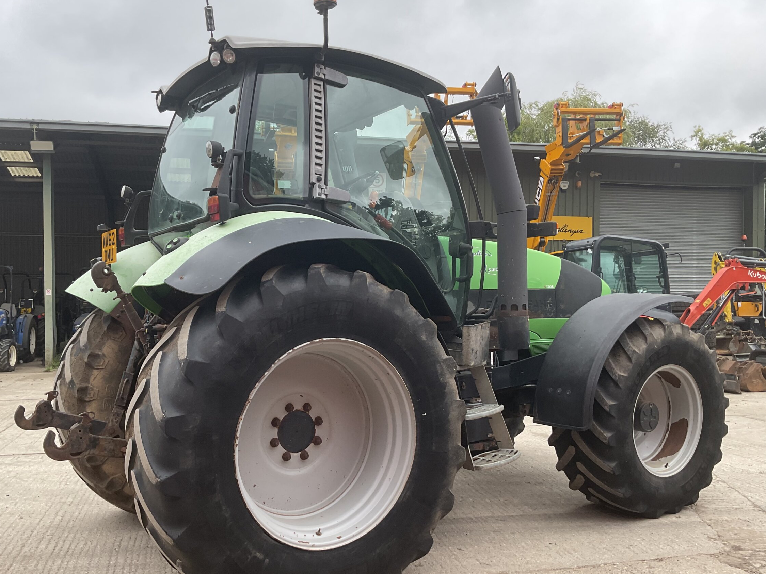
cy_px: 315
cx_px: 350
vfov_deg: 42.9
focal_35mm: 33
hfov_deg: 55.3
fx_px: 730
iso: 16
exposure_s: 1/378
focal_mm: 3
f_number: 1.8
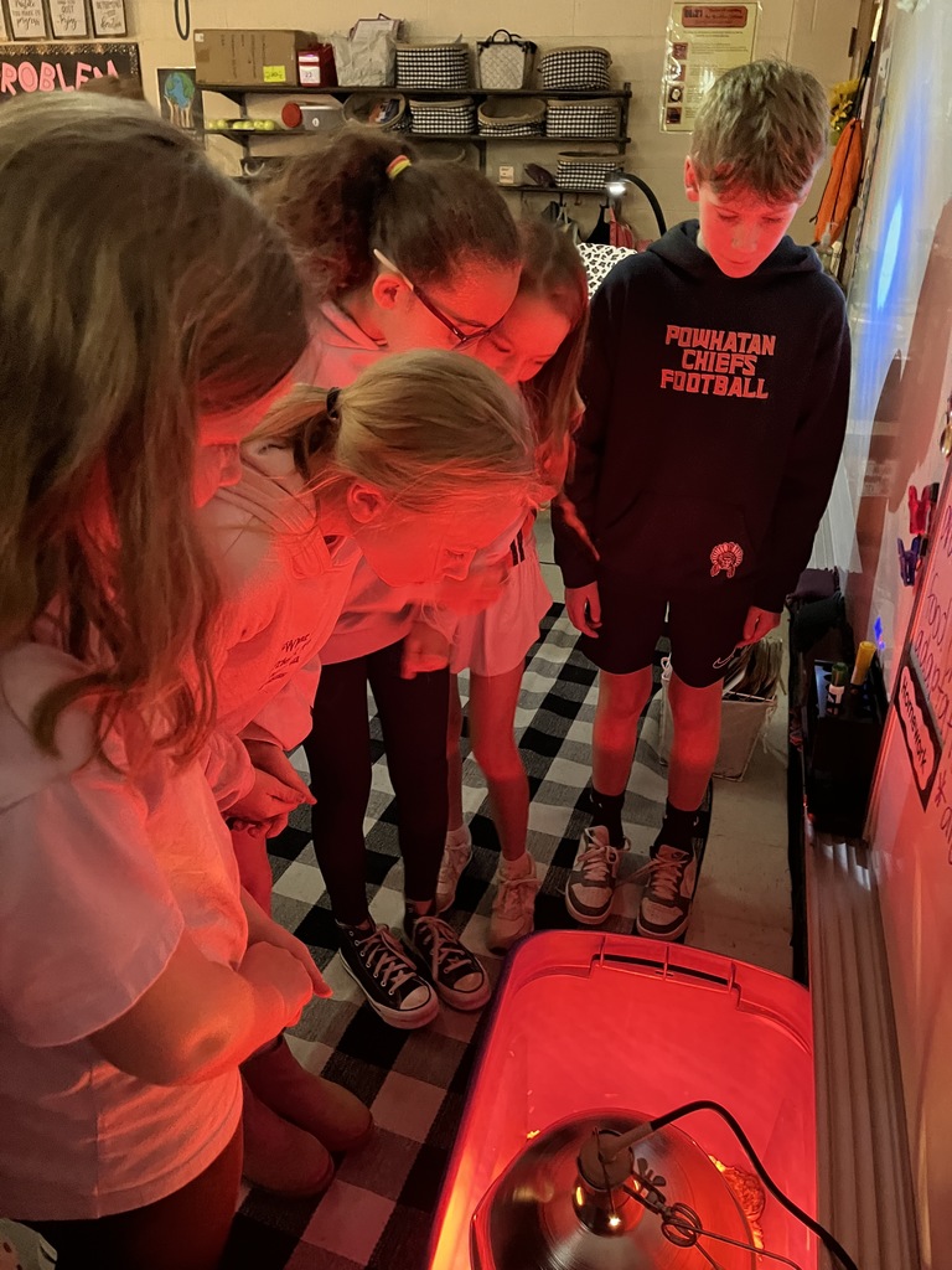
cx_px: 476
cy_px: 635
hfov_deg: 53.1
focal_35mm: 26
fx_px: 953
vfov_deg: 67.3
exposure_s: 1/30
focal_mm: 5.1
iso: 640
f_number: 1.6
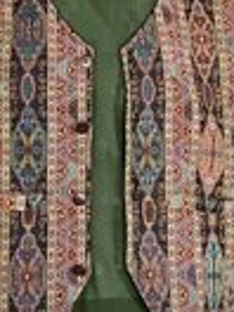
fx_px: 1334
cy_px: 132
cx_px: 121
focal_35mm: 148
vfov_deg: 13.3
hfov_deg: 10.0
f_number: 1.75
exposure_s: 1/50
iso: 313
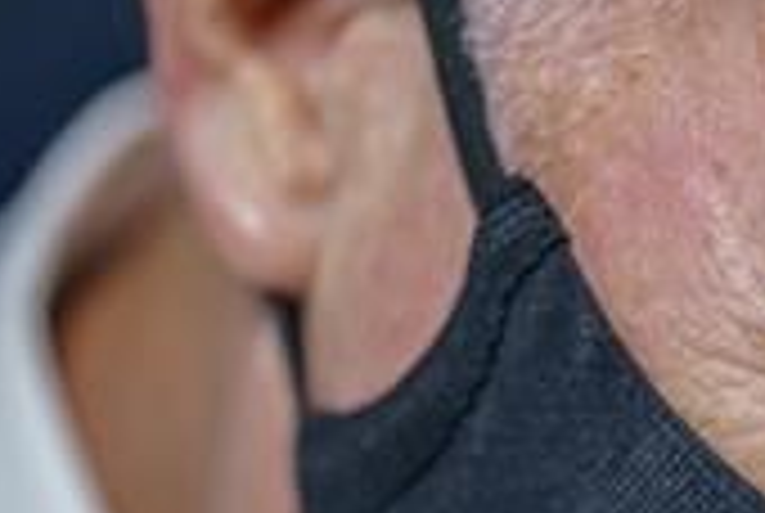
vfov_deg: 2.7
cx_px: 994
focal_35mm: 515
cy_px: 601
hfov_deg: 4.0
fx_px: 10963
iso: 1000
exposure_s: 1/320
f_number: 1.8
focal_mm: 135
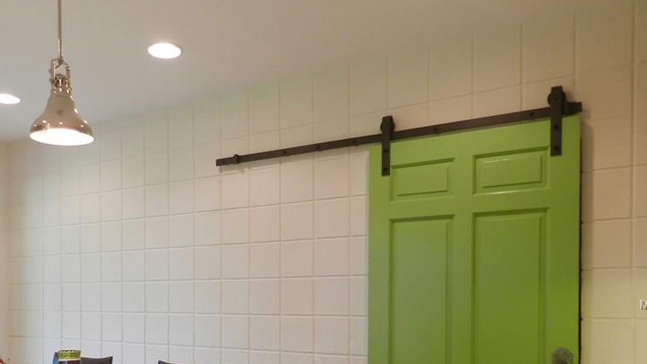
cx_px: 253
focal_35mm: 34
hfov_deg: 57.5
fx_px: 583
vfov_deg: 33.4
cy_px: 305
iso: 160
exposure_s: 1/30
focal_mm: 4
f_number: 3.4
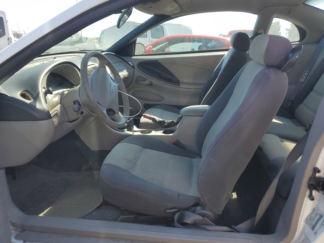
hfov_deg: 67.3
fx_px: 243
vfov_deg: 53.1
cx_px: 162
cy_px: 122
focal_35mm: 26
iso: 50
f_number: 1.5
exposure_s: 1/667
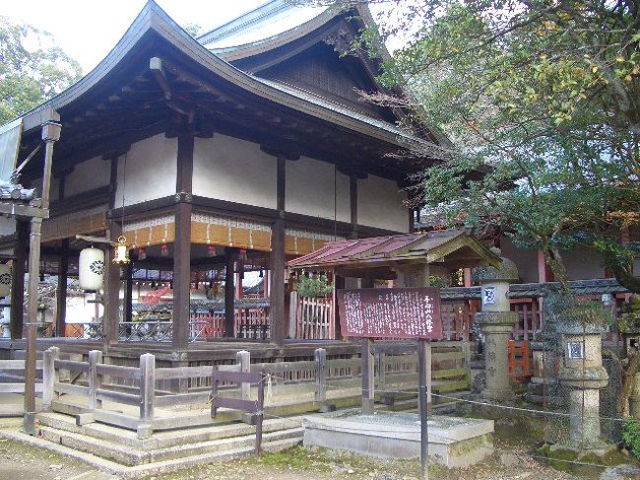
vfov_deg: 40.7
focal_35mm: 35
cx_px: 320
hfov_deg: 52.6
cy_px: 240
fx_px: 647
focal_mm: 5.8
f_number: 2.6
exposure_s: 1/60
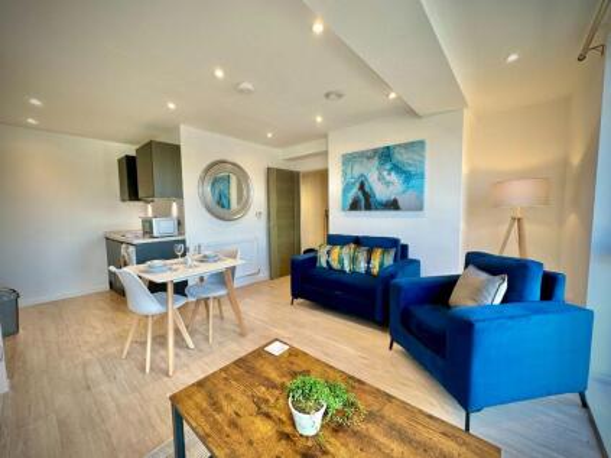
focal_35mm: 14
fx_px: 247
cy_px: 229
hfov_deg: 102.1
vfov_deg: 85.6
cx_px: 306
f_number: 2.2
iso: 100
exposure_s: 1/100
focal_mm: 2.22
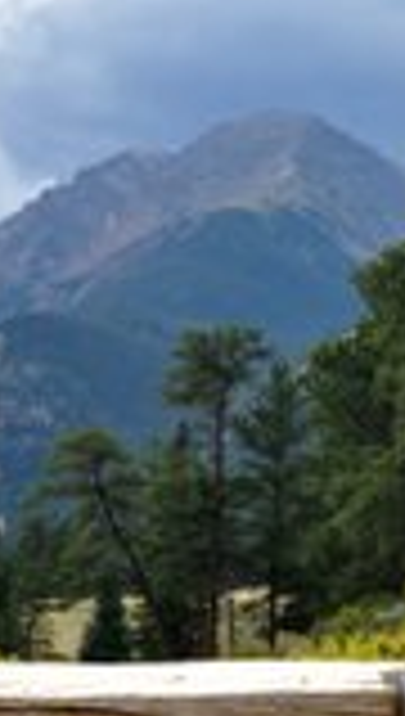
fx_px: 3146
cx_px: 234
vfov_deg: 13.0
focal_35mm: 166
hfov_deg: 7.4
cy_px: 353
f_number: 8
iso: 200
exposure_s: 1/200
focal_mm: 35
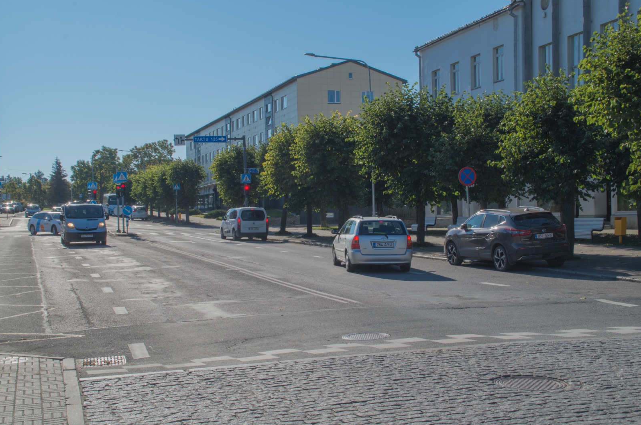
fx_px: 888
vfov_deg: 26.9
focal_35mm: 50
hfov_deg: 39.7
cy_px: 209
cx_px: 317
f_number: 14
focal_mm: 33
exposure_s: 1/250
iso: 200
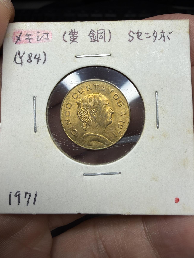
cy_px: 126
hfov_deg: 51.4
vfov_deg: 65.3
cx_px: 95
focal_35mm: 27
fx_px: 202
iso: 40
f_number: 2.2
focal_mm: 2.22
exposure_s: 1/217
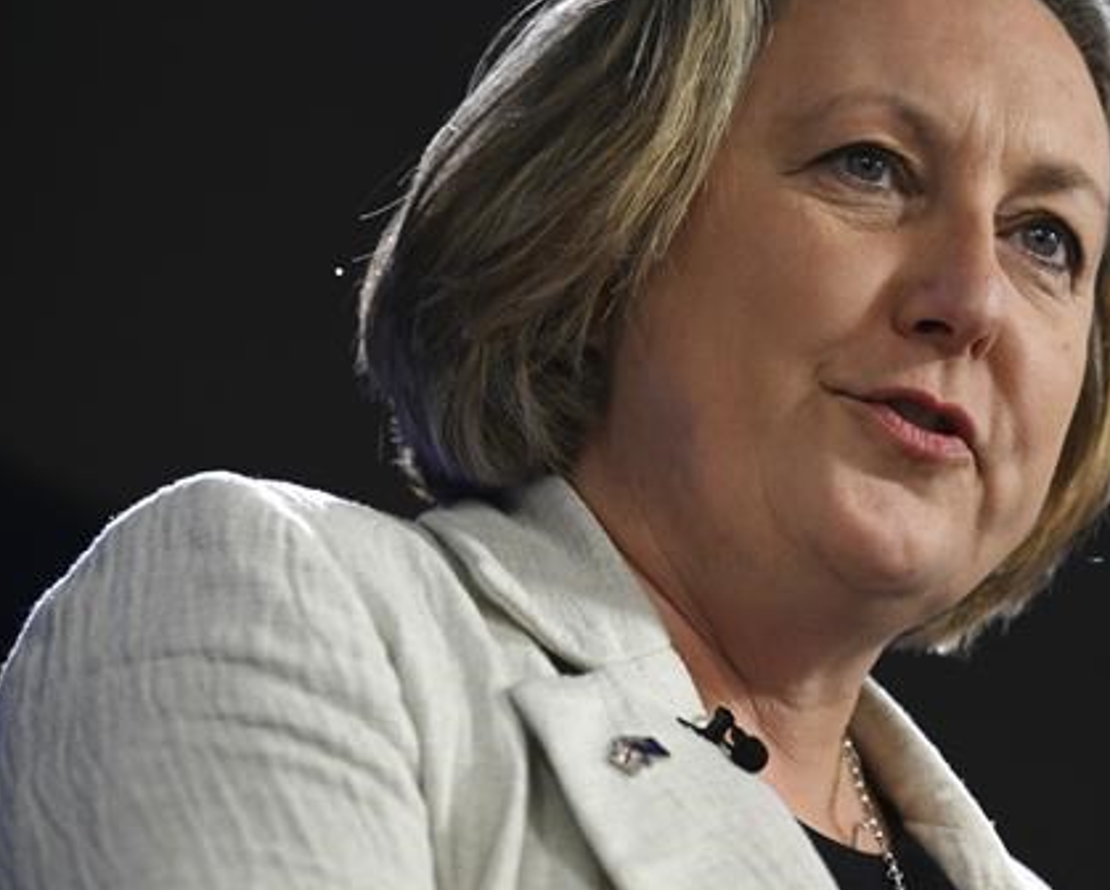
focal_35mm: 269
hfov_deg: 7.2
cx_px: 832
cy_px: 340
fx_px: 8845
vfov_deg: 5.8
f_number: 4
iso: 3200
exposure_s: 1/400
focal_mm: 185
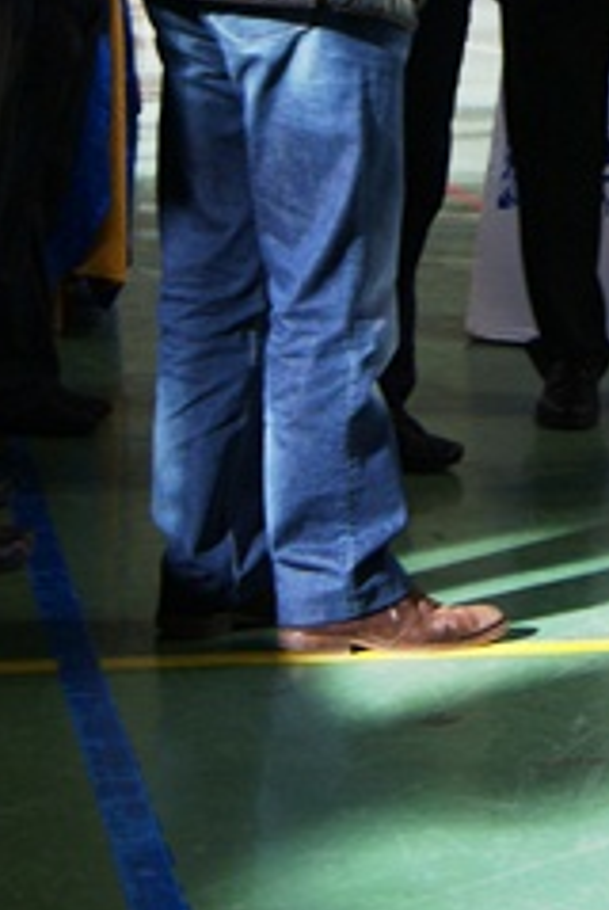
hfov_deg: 9.7
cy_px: -133
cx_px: 750
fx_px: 3550
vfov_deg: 14.2
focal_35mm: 140
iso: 160
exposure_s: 1/60
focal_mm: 35
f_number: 4.5
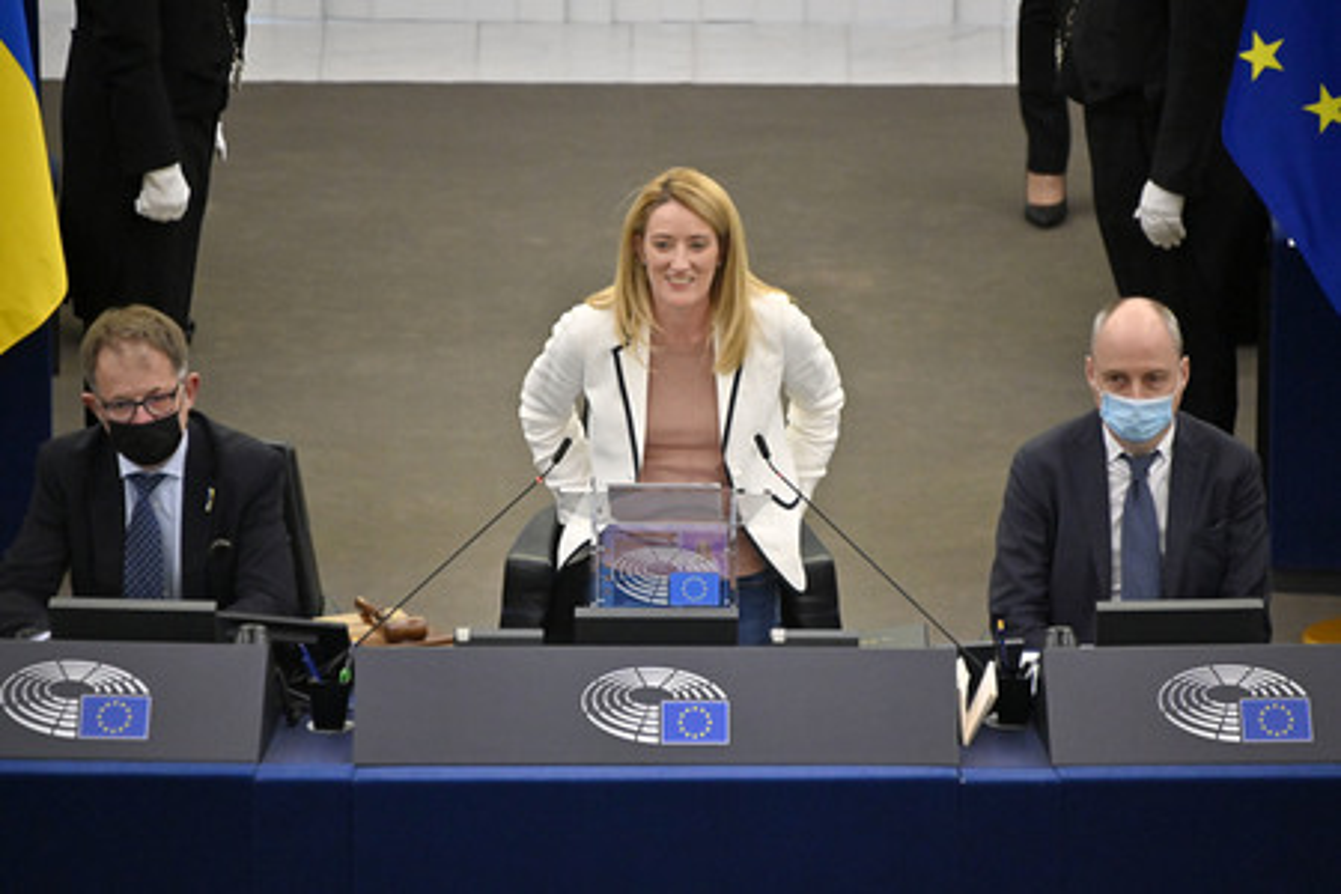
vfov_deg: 2.7
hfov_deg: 4.1
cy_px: 447
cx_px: 670
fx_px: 18624
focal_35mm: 500
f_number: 6.3
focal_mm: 500
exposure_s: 1/500
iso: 5000
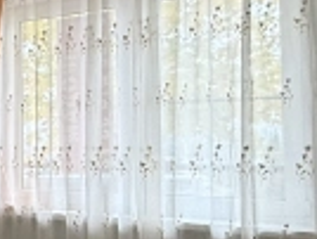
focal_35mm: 65
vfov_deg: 22.6
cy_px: 135
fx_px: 596
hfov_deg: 22.7
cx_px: -189
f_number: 2.2
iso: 160
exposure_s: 1/100
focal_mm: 2.22
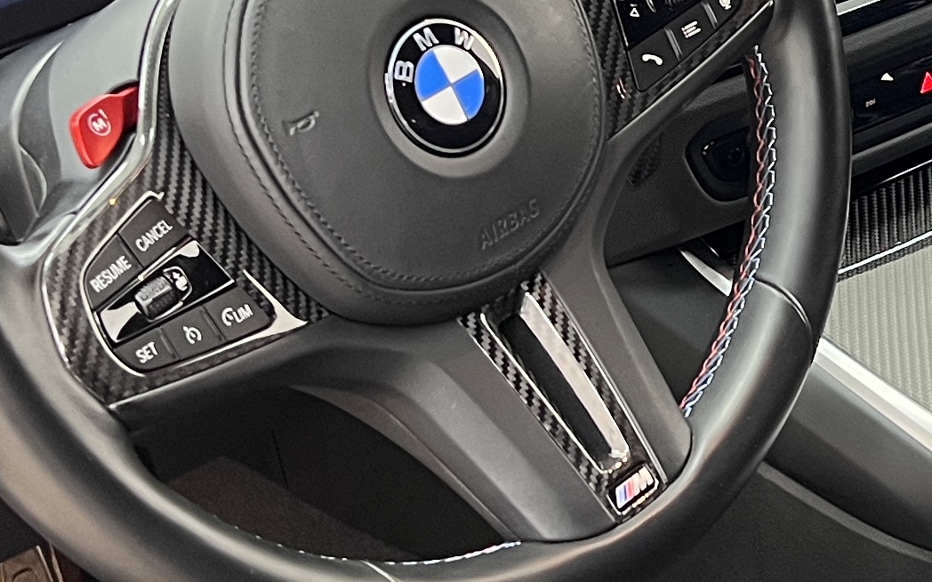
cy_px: 81
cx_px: 849
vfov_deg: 12.3
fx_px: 2692
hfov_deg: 19.3
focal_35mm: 106
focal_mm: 5.7
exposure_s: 1/50
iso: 200
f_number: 1.5
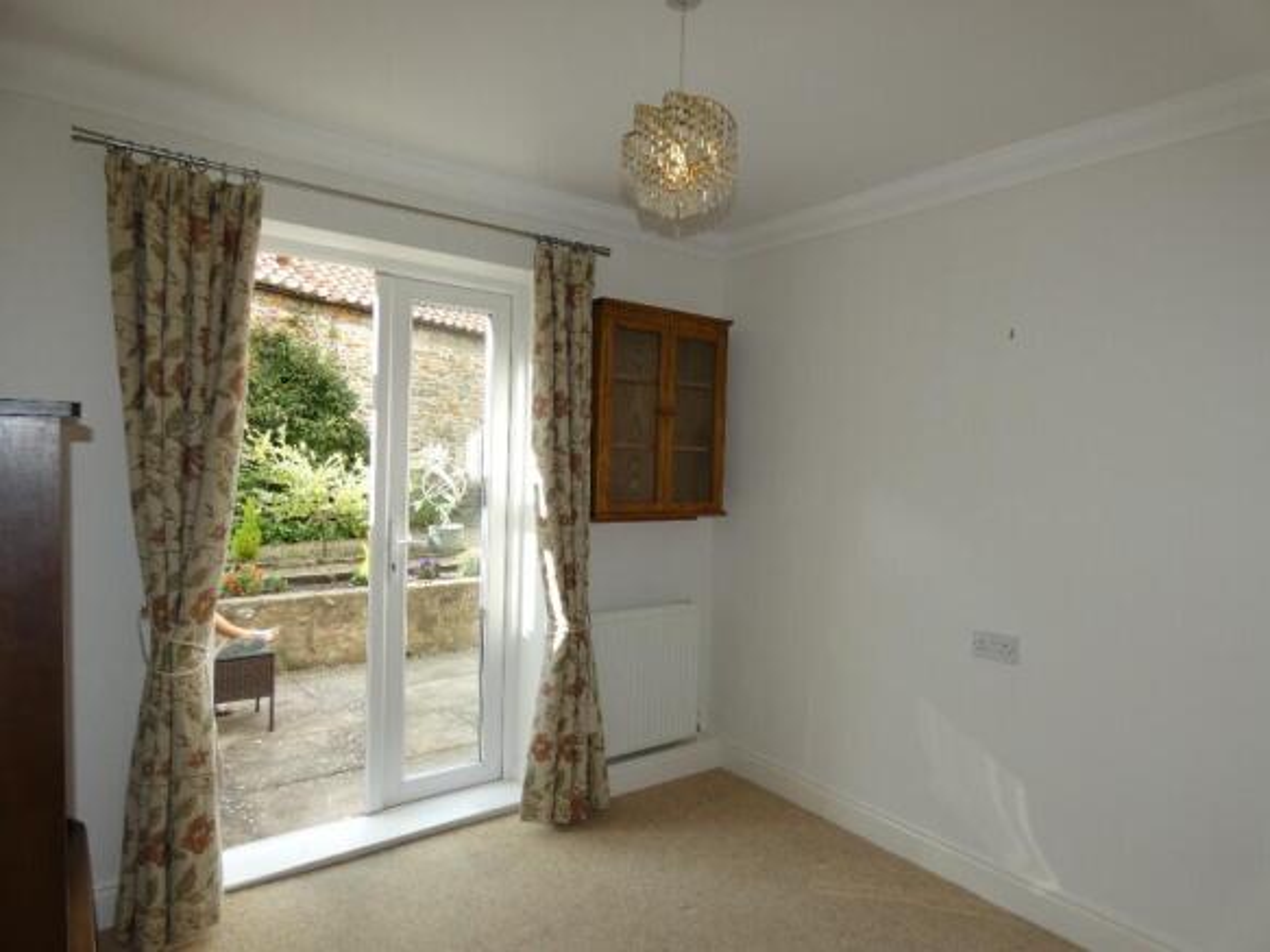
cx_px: 635
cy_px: 476
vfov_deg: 66.0
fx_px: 734
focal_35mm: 20
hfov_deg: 81.8
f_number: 2.8
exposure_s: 1/160
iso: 80
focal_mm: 3.6
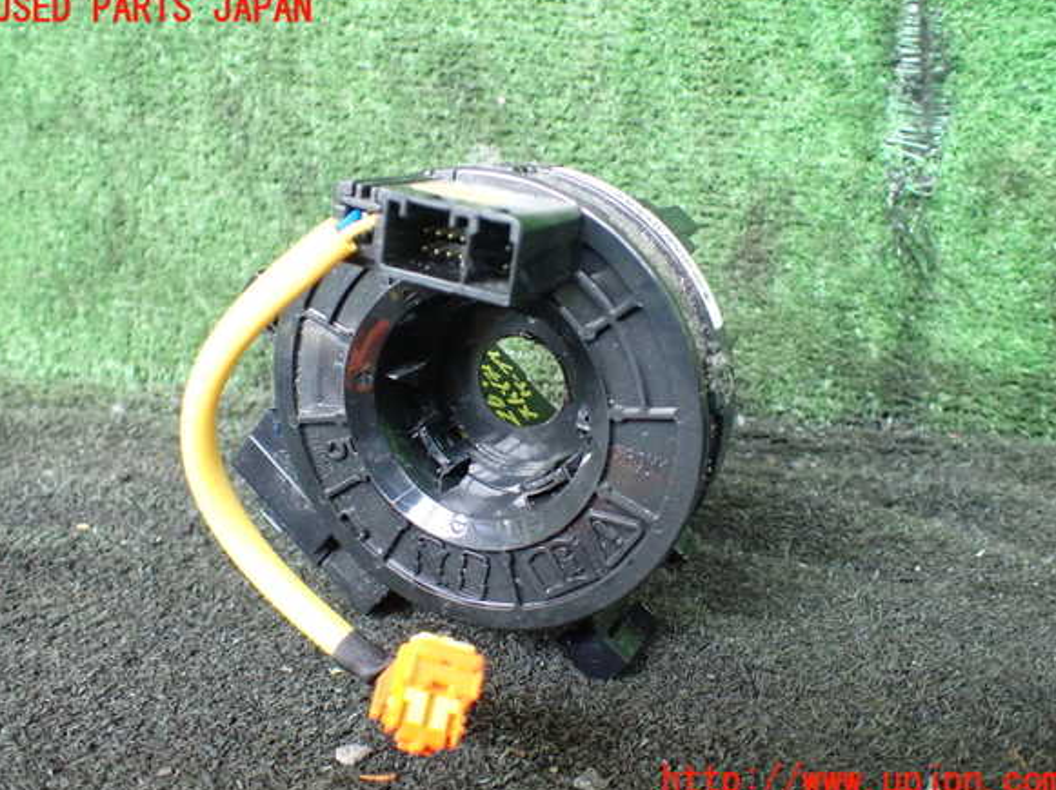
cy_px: 396
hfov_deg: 58.4
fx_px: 945
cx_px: 527
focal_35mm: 31
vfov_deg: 45.4
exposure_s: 1/60
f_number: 2.3
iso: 800
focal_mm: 5.4
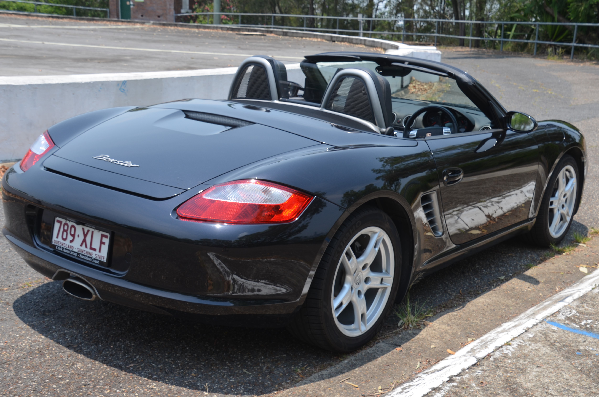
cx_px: 300
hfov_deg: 43.7
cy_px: 198
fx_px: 747
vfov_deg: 29.7
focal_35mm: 45
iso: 100
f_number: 8
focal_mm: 30
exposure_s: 1/250
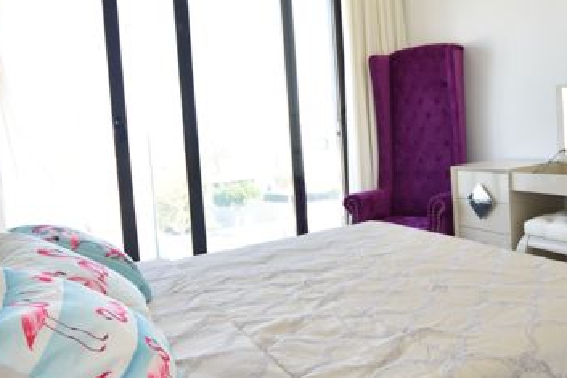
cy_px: 145
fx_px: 472
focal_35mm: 30
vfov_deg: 43.3
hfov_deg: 60.9
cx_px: 364
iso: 200
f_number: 3.5
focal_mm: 10
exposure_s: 1/200
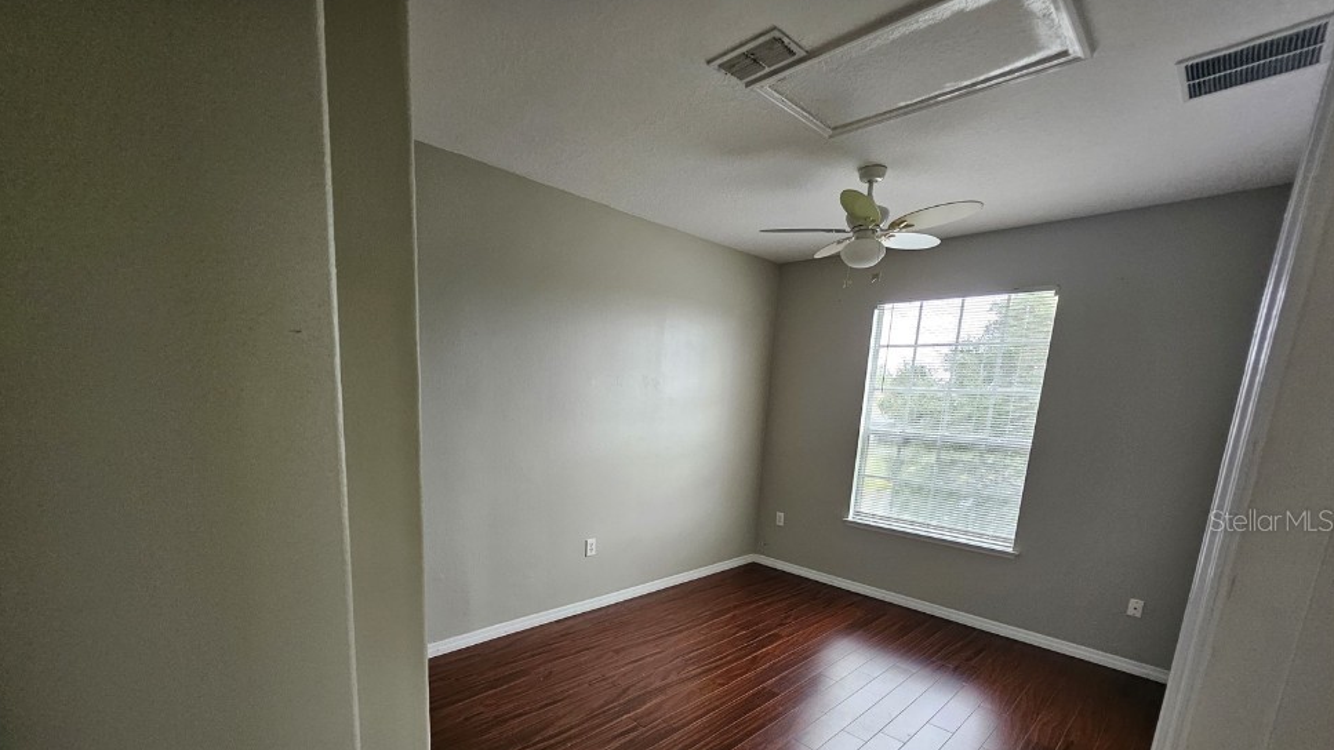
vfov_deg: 67.9
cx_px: 633
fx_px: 531
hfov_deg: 102.9
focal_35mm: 15
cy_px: 520
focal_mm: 1.74
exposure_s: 1/60
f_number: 2.2
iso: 160
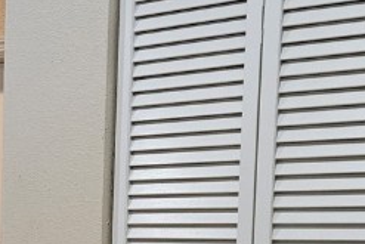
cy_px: 324
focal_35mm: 99
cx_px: -7
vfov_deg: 13.3
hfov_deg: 19.9
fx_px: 1004
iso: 100
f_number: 1.8
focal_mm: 5.4
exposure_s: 1/60
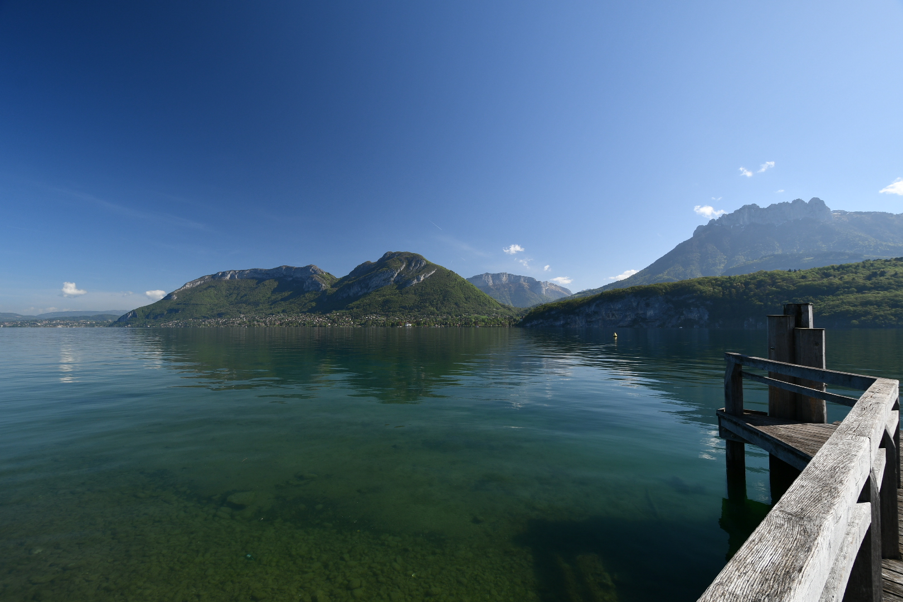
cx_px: 452
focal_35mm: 15
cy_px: 301
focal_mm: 10
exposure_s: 1/160
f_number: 6.3
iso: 100
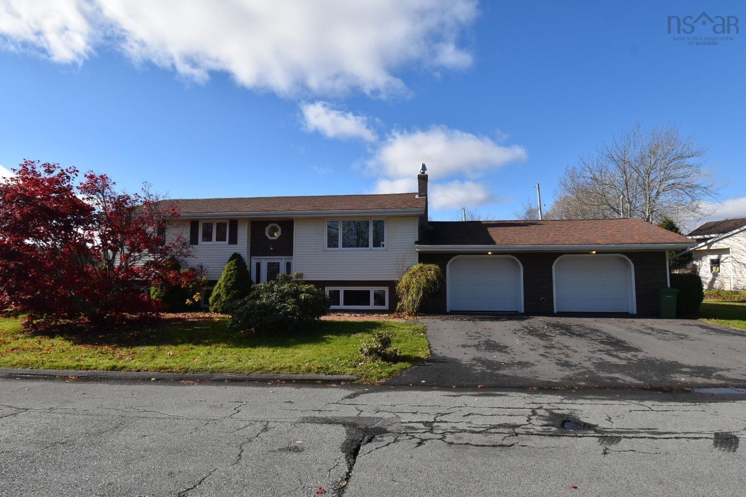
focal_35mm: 20
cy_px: 248
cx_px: 373
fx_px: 404
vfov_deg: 63.2
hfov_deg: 85.4
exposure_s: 1/350
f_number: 9.5
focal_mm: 13
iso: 200
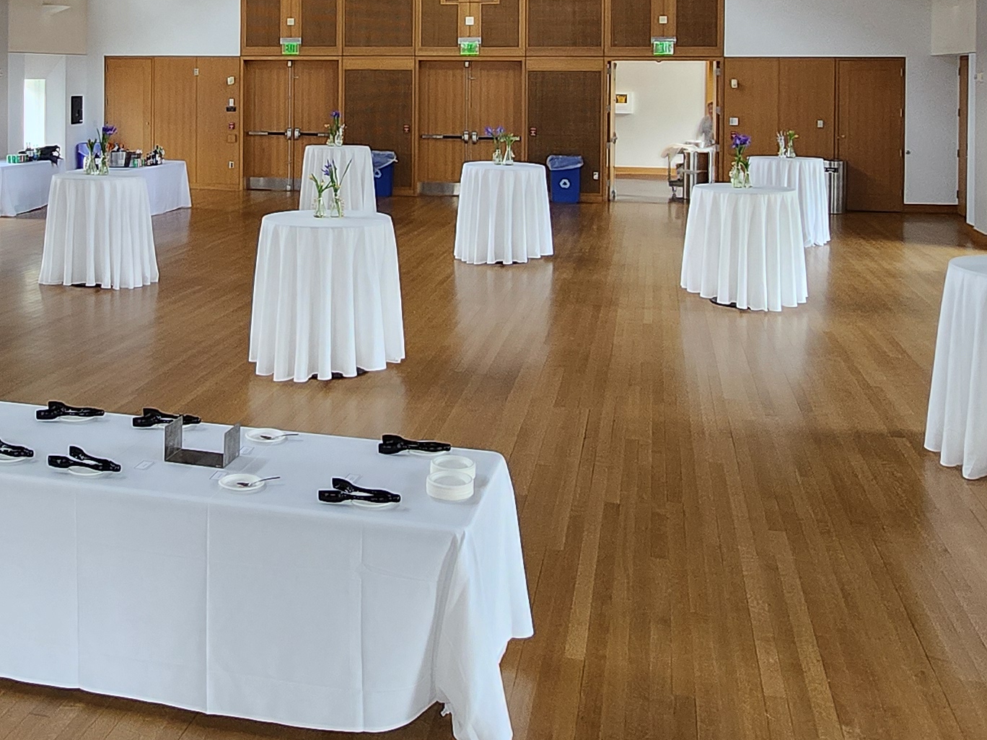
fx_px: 1083
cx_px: 358
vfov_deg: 35.7
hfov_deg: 48.4
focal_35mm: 38
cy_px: 90
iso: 125
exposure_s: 1/60
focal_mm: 1.7
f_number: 2.2
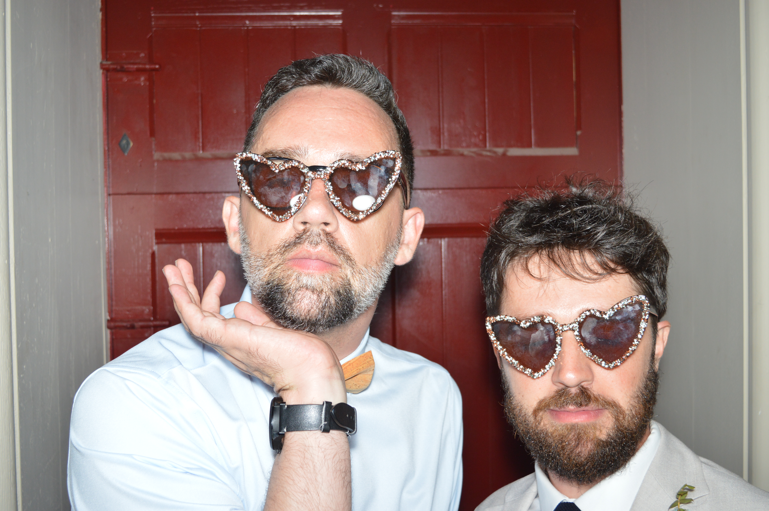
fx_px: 832
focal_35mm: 39
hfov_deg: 49.6
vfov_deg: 34.1
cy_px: 256
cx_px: 384
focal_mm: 26
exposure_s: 1/100
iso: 400
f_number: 5.6
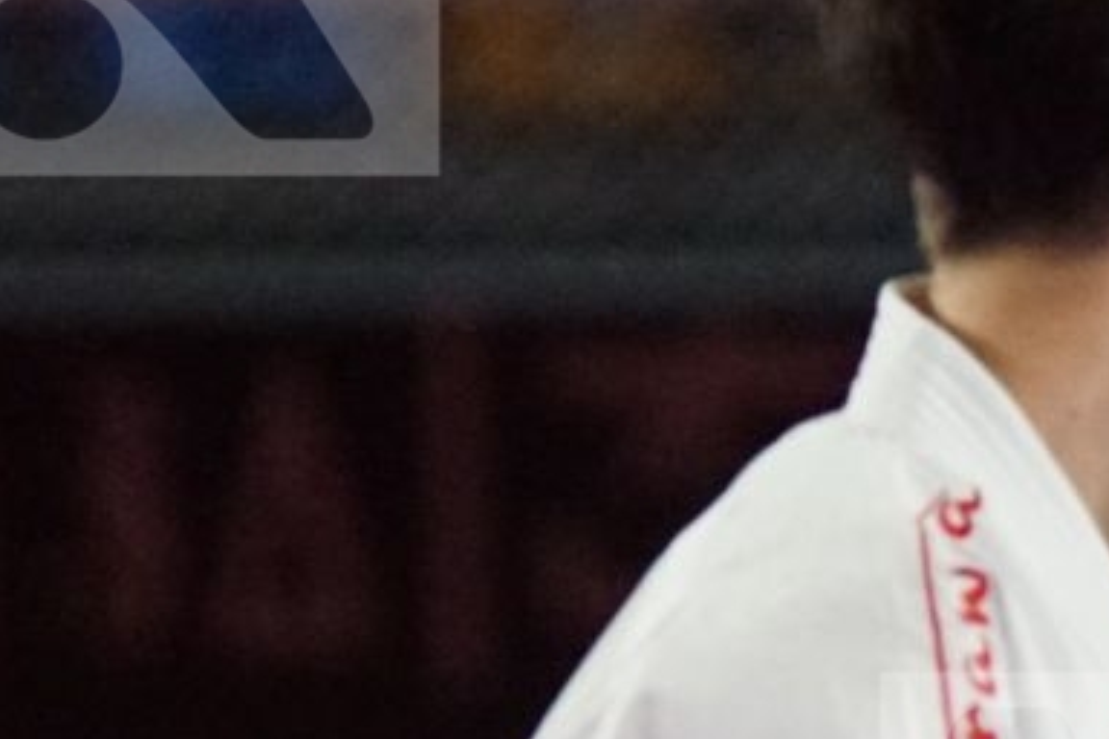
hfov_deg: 2.0
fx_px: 32497
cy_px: 935
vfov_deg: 1.3
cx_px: 2128
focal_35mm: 1055
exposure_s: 1/2000
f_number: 2.8
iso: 3200
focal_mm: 150
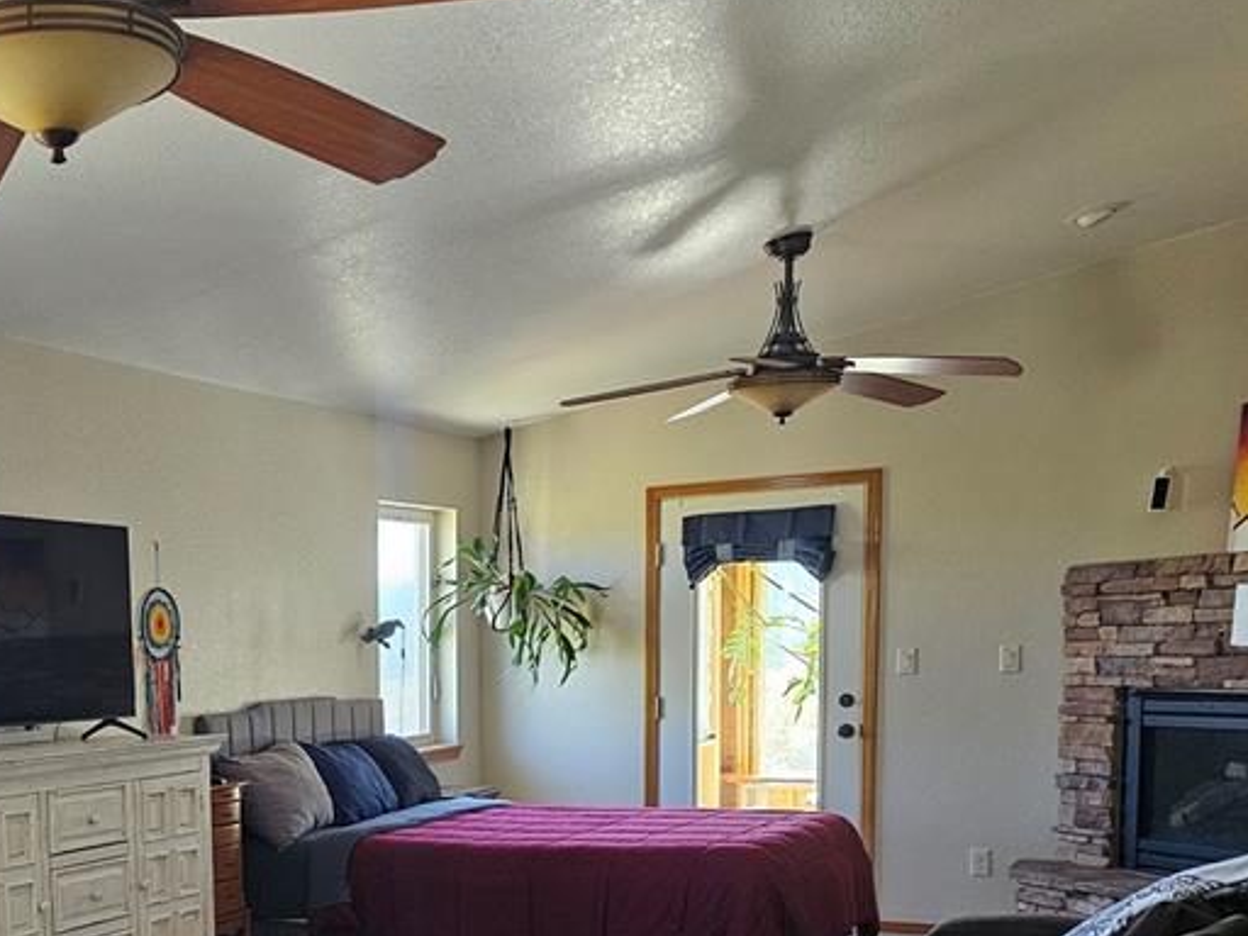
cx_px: 122
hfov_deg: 38.4
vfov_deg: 30.3
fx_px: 1658
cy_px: 823
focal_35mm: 46
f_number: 1.7
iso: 400
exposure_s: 1/120
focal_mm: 6.3
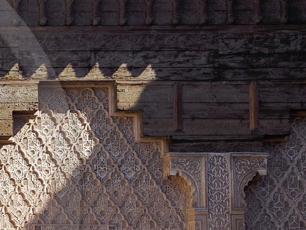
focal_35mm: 130
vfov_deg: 11.4
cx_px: -200
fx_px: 1149
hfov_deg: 13.9
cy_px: 193
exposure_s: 1/250
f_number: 10
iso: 160
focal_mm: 38
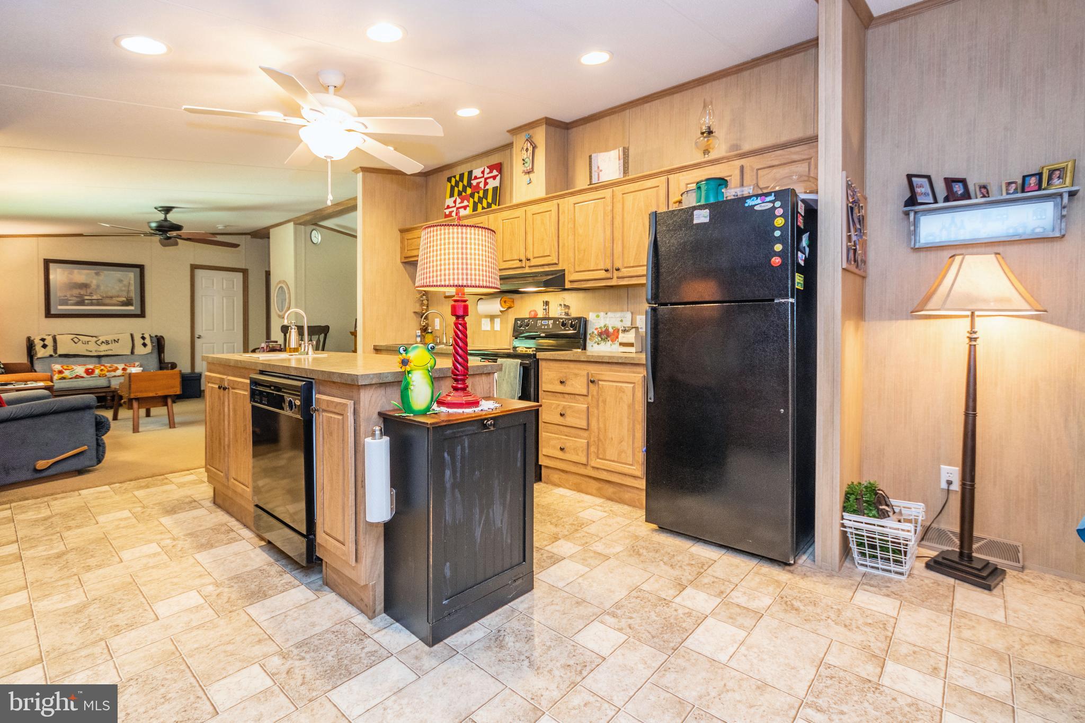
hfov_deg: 100.4
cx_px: 542
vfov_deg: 77.3
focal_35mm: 15
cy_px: 362
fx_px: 452
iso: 500
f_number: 3.5
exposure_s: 1/15
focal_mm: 10
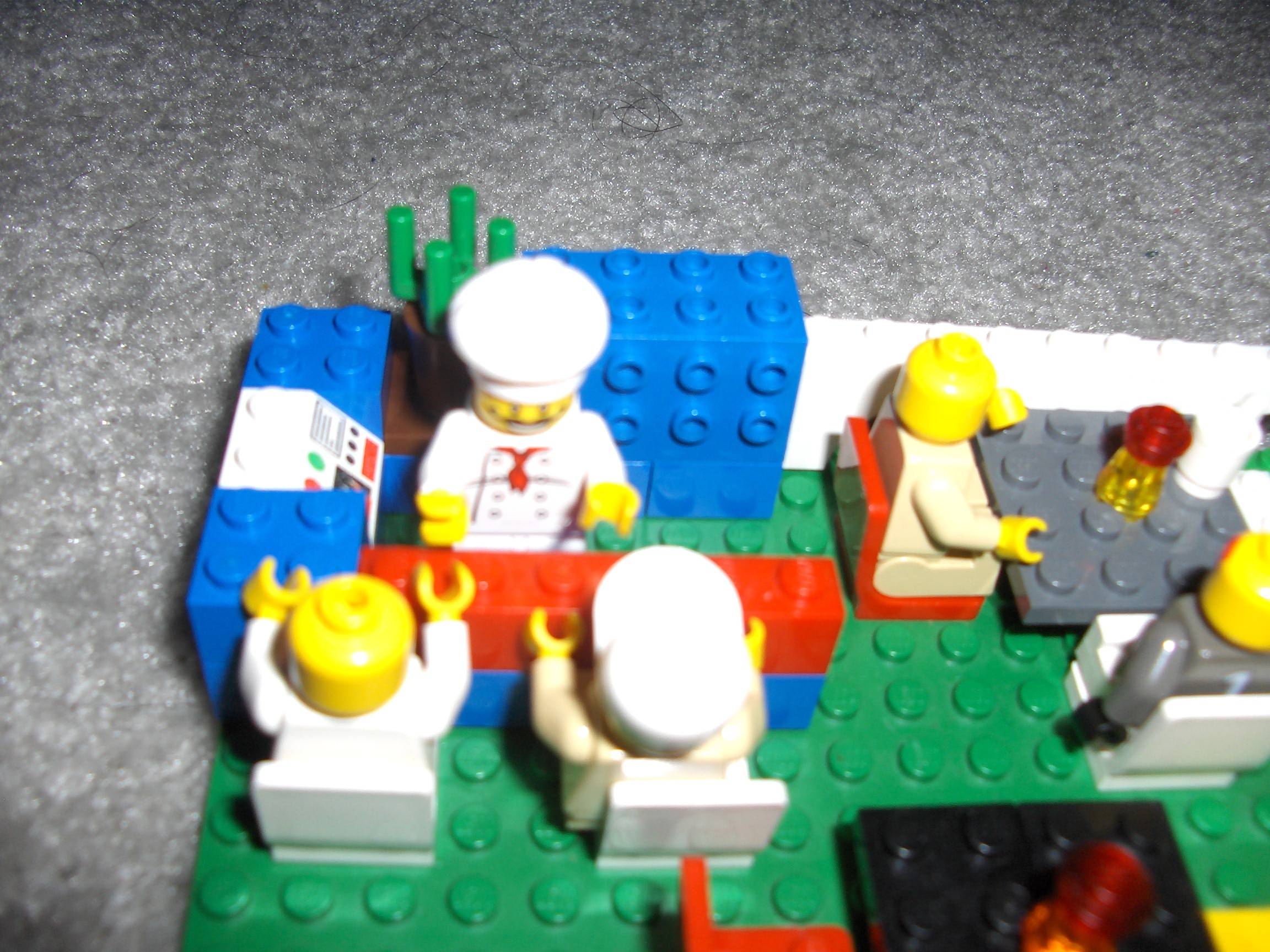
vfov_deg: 40.7
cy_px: 476
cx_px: 635
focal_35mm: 35
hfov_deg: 52.6
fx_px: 1284
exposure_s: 1/60
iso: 100
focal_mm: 5.8
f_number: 2.6
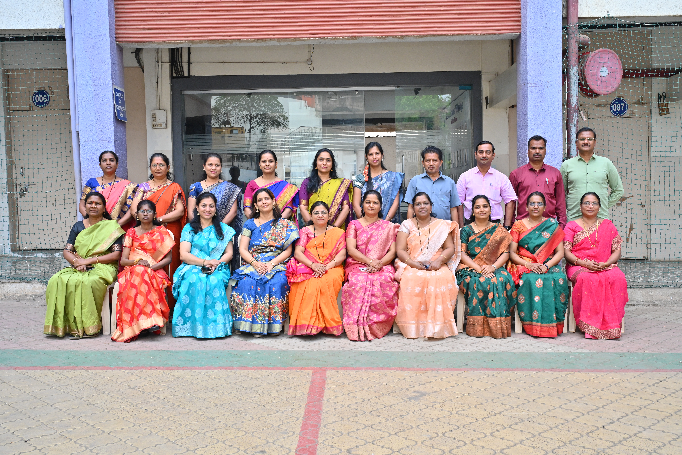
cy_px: 228
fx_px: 701
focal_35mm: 37
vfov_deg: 35.9
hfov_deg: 51.9
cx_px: 341
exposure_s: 1/200
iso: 640
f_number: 10
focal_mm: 37
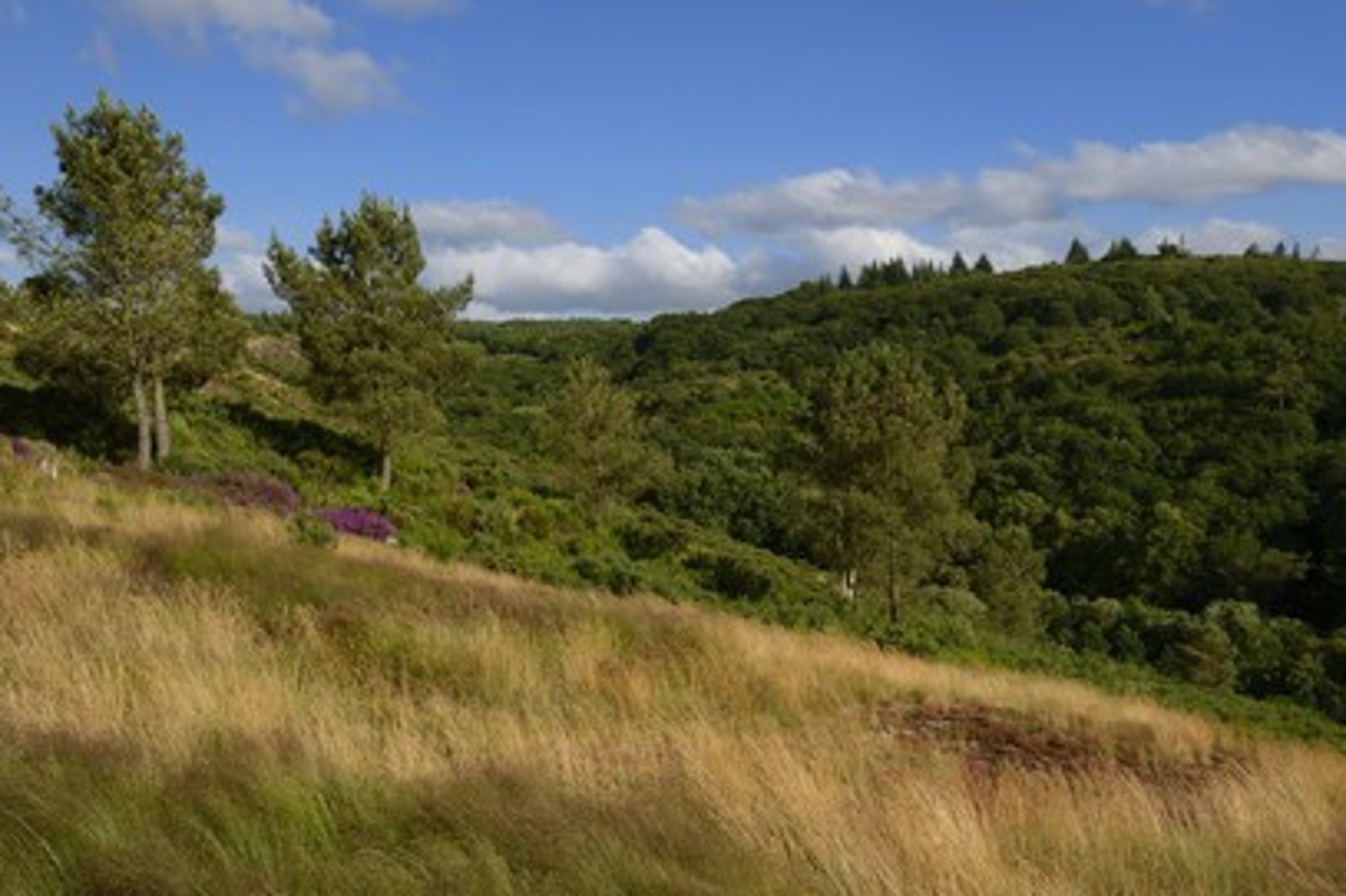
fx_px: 1121
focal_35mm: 30
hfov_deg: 62.0
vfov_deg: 43.6
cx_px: 676
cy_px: 456
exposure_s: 1/160
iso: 200
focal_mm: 29
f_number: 16
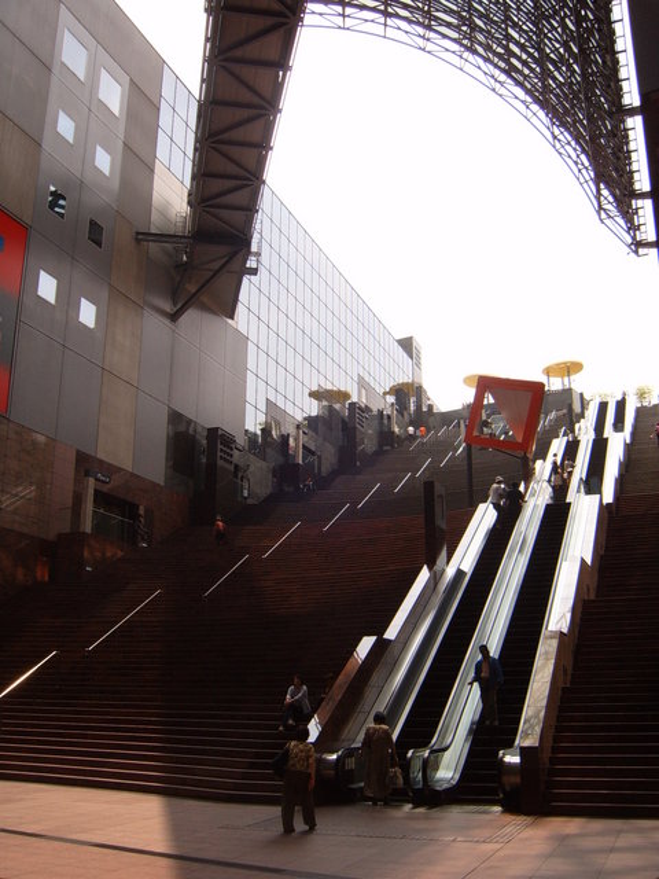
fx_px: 939
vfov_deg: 50.1
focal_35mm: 37
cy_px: 440
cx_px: 330
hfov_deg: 38.7
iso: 63
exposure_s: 1/180
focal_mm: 6.2
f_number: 6
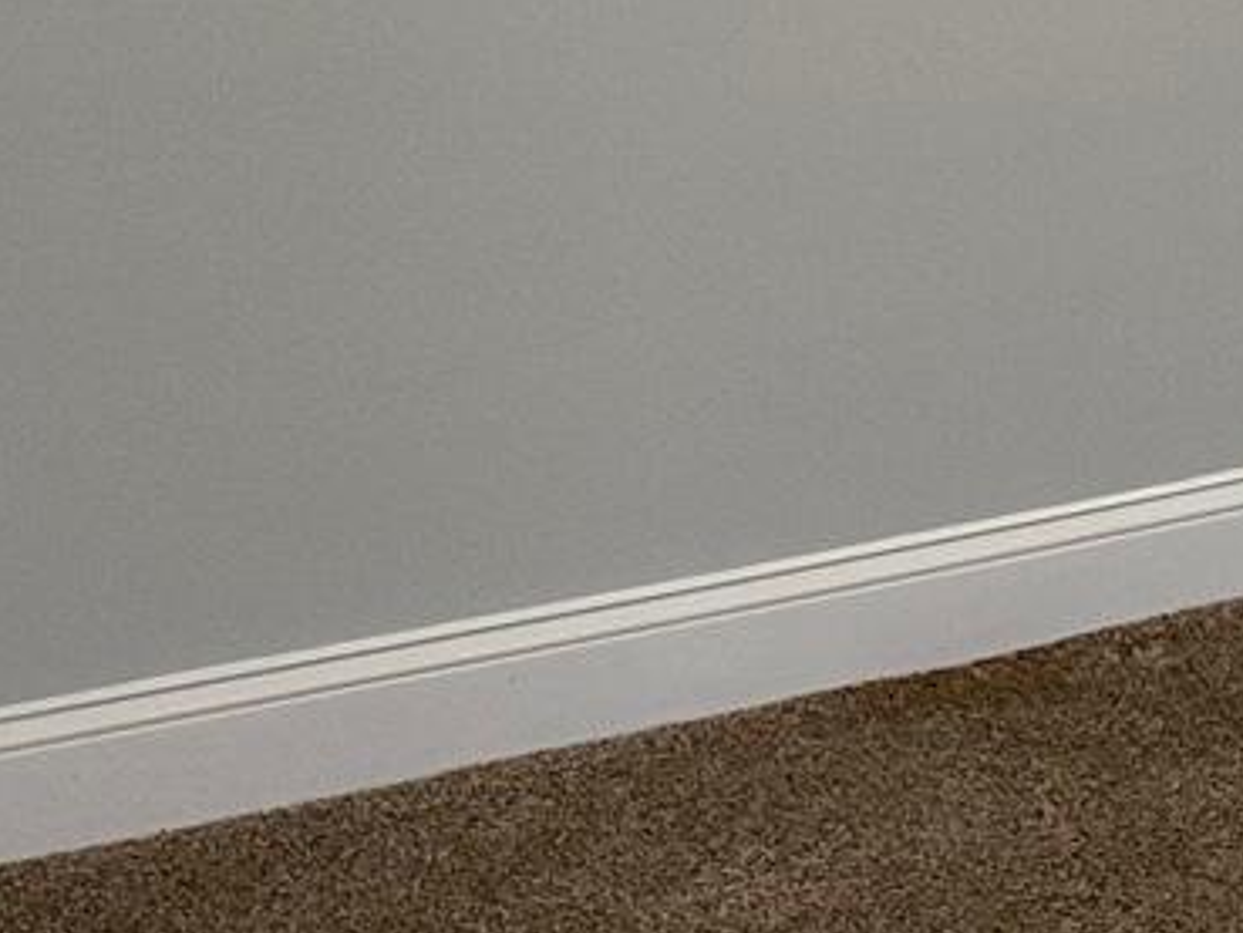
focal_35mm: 131
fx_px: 4706
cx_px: 2580
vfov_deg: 11.1
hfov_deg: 12.9
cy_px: -263
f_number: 1.78
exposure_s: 1/60
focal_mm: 6.86
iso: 200
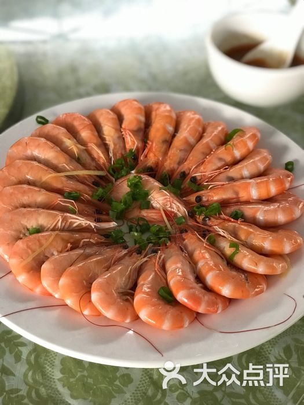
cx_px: 152
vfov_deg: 33.8
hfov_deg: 25.7
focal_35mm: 57
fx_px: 667
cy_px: 202
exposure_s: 1/100
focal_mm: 6.6
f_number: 2.8
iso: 400
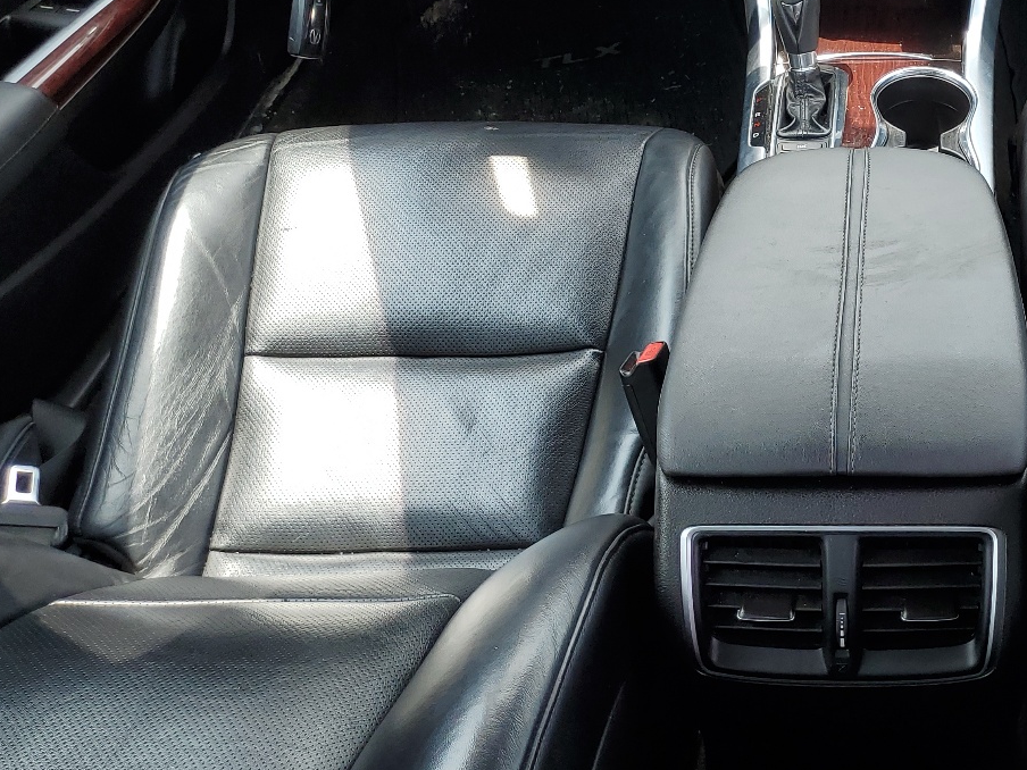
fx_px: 1365
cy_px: 137
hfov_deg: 39.4
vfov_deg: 30.6
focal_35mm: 46
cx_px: 838
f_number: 1.5
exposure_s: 1/357
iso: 50
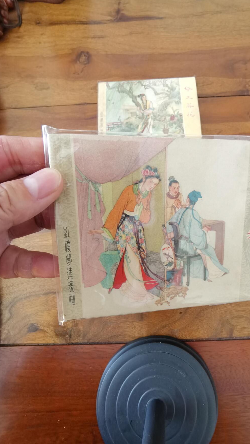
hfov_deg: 57.4
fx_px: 224
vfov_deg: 89.6
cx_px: 161
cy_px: 218
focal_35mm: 19
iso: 250
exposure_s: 1/30
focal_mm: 2.26
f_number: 2.2
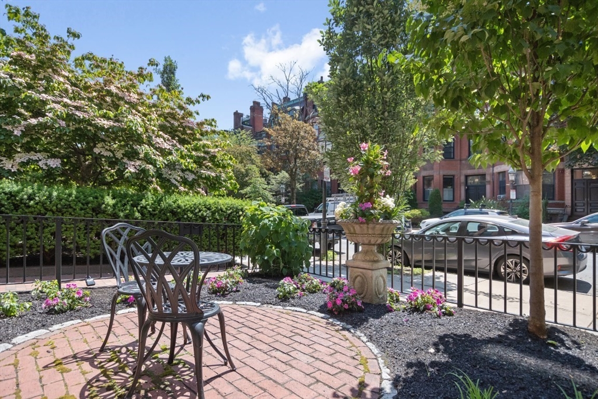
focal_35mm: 20
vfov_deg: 63.2
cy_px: 200
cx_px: 299
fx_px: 324
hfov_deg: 85.4
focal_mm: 13
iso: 640
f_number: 5
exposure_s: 1/1600
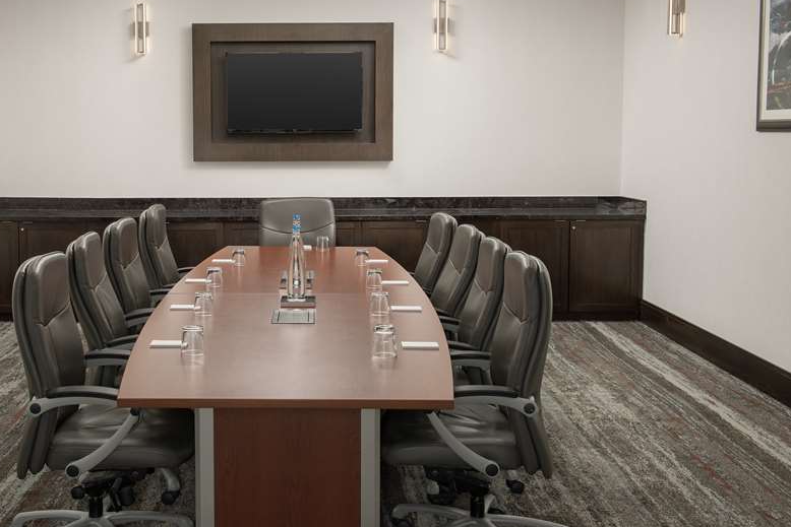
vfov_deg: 29.2
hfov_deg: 42.4
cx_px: 292
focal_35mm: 46
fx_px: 1011
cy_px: 216
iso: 250
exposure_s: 1/160
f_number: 11
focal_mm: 35
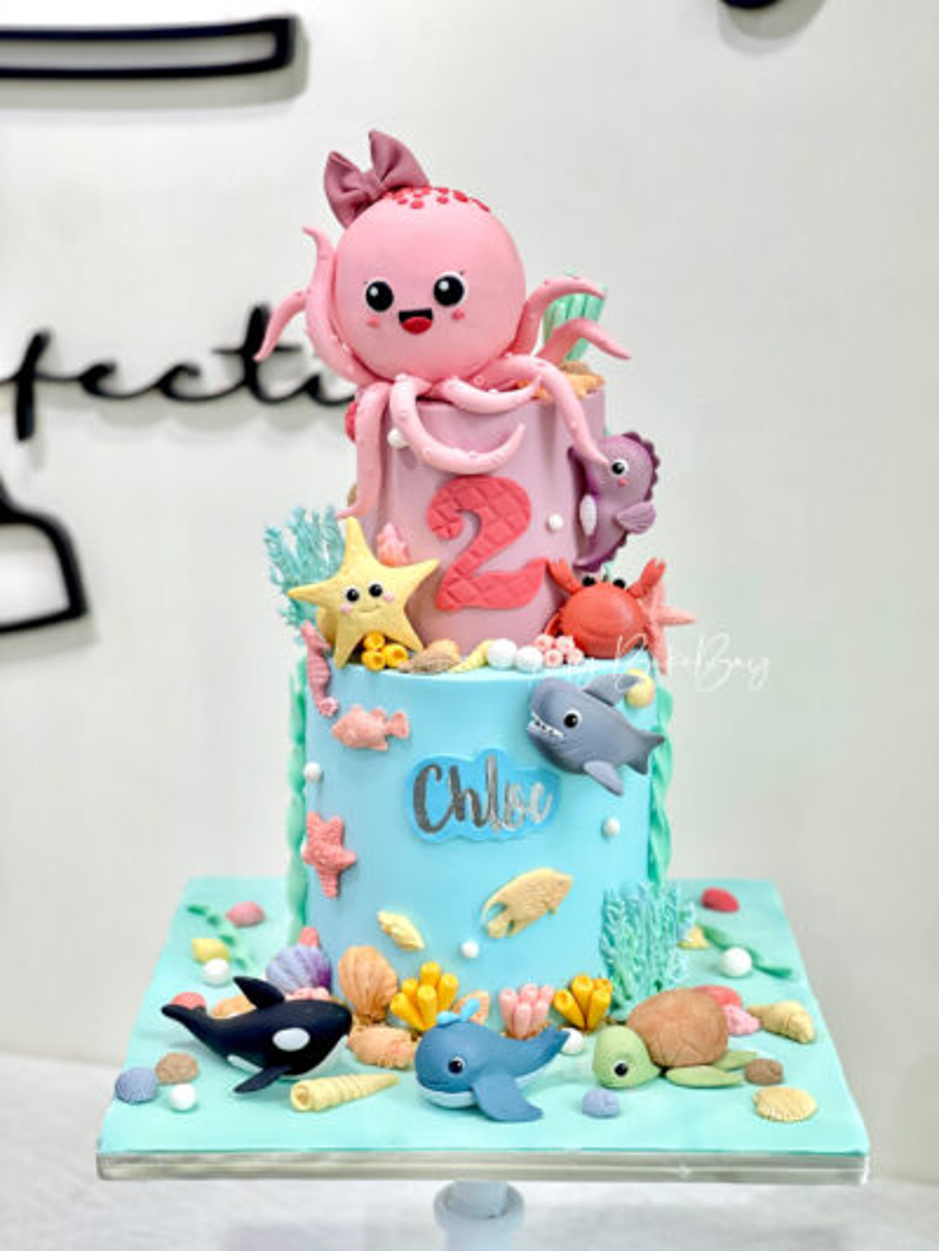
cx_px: 470
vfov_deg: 30.3
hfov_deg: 22.9
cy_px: 626
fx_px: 2314
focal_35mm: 64
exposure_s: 1/50
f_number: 2.2
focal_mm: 7.5
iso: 160
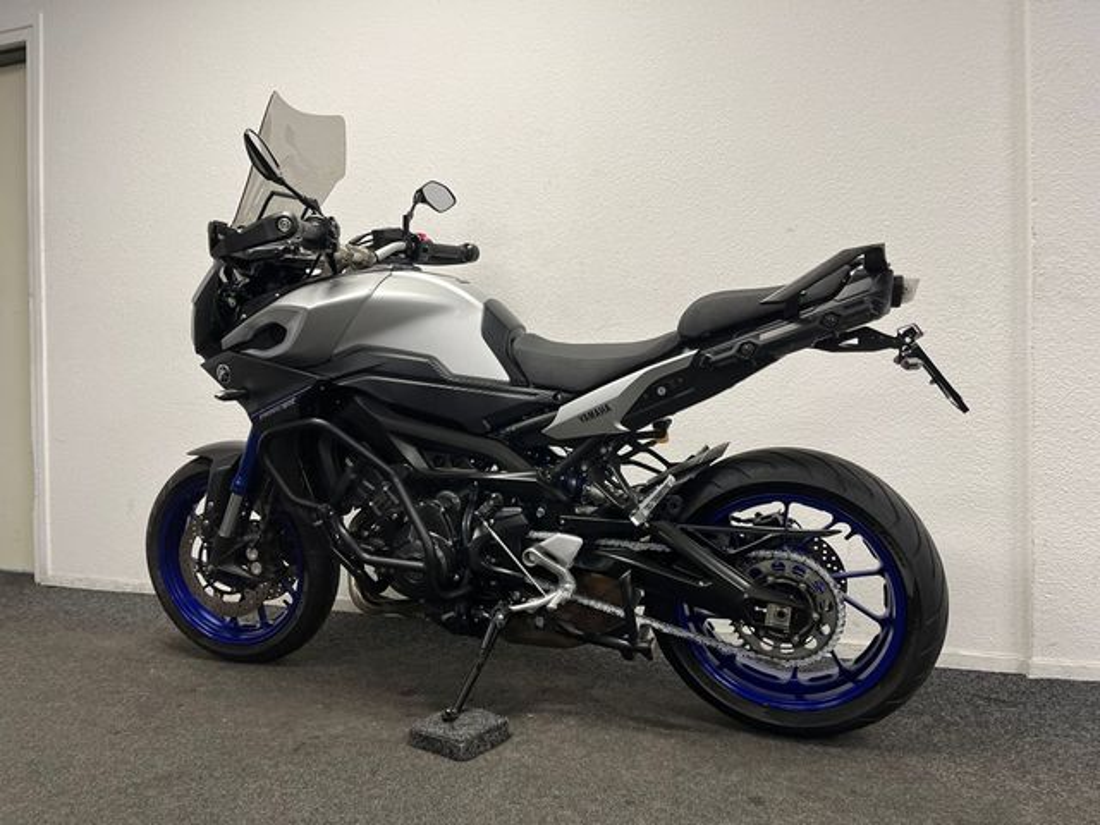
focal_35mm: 26
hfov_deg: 67.3
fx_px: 826
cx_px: 550
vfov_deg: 53.1
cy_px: 412
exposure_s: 1/100
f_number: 1.6
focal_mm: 5.1
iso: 125
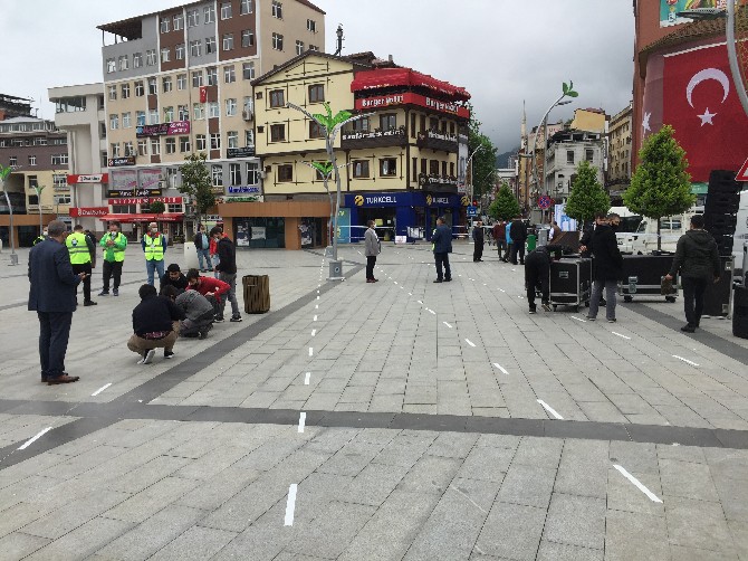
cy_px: 280
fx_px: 626
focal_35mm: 29
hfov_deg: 61.7
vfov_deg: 48.2
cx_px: 374
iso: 32
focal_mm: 4.15
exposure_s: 1/1319
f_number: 2.2
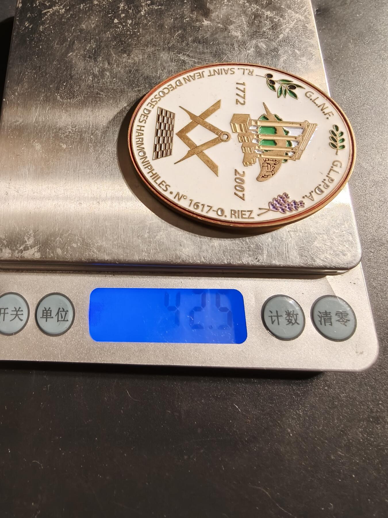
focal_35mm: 23
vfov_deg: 73.9
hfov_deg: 58.9
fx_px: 344
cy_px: 259
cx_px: 194
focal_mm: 2.32
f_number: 2
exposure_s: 1/82.2
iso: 160
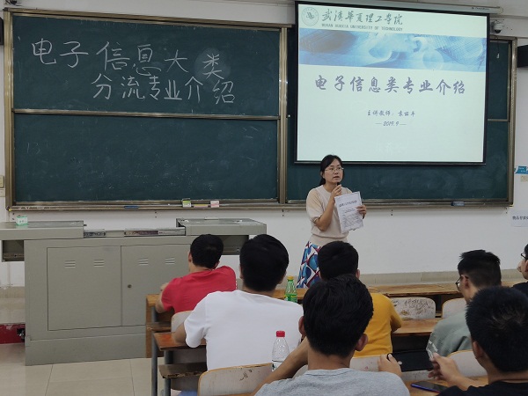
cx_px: 264
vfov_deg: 34.3
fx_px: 641
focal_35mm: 42
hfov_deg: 44.8
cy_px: 198
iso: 334
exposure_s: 1/50
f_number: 1.75
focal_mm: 4.75
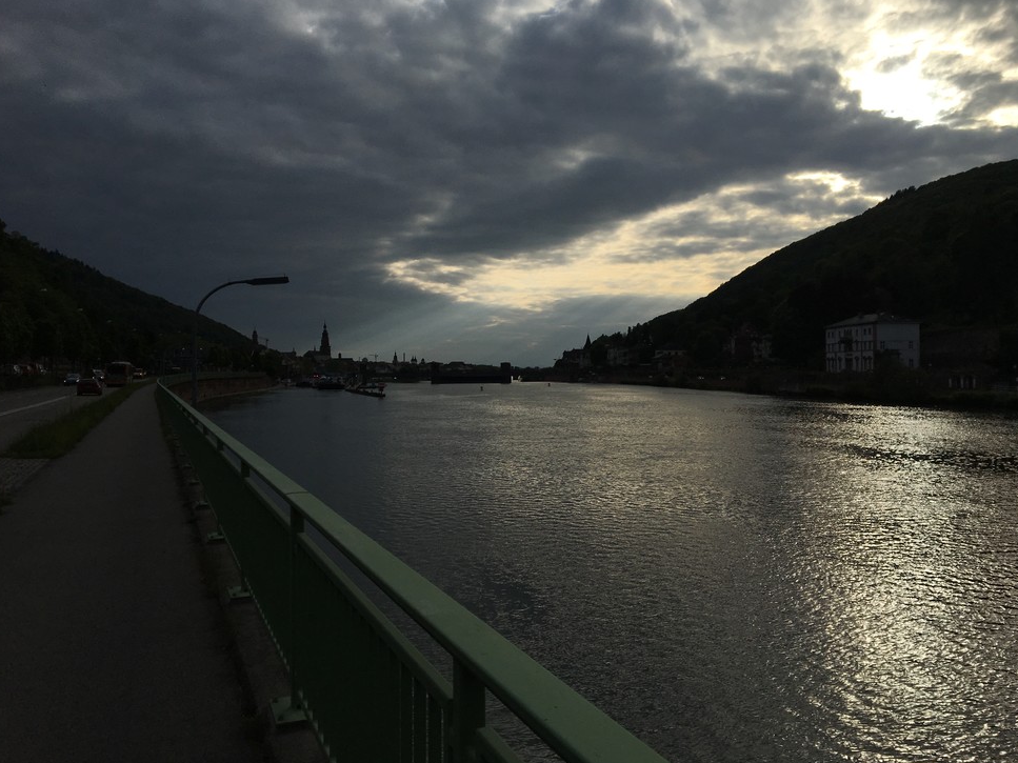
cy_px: 374
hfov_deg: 60.0
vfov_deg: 46.8
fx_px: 882
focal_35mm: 30
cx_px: 515
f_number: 2.2
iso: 25
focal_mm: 4.15
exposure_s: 1/5128
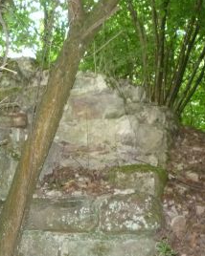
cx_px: 33
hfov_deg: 26.5
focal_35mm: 56
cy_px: 152
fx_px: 425
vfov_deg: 33.5
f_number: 3.3
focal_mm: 5.2
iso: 500
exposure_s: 1/30
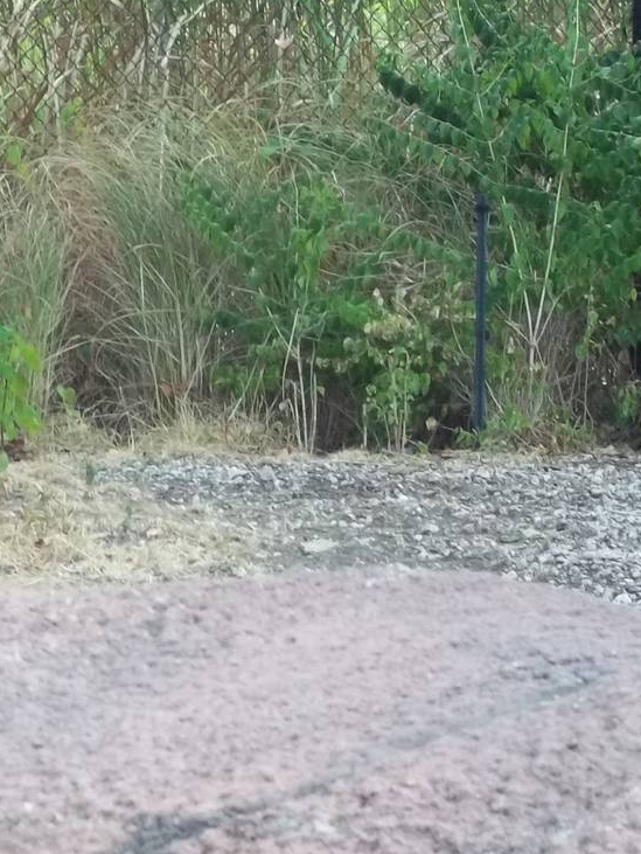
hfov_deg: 7.1
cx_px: -7
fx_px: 5180
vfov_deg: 9.4
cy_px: 425
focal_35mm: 210
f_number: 5.2
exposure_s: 1/30
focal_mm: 17.1
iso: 160
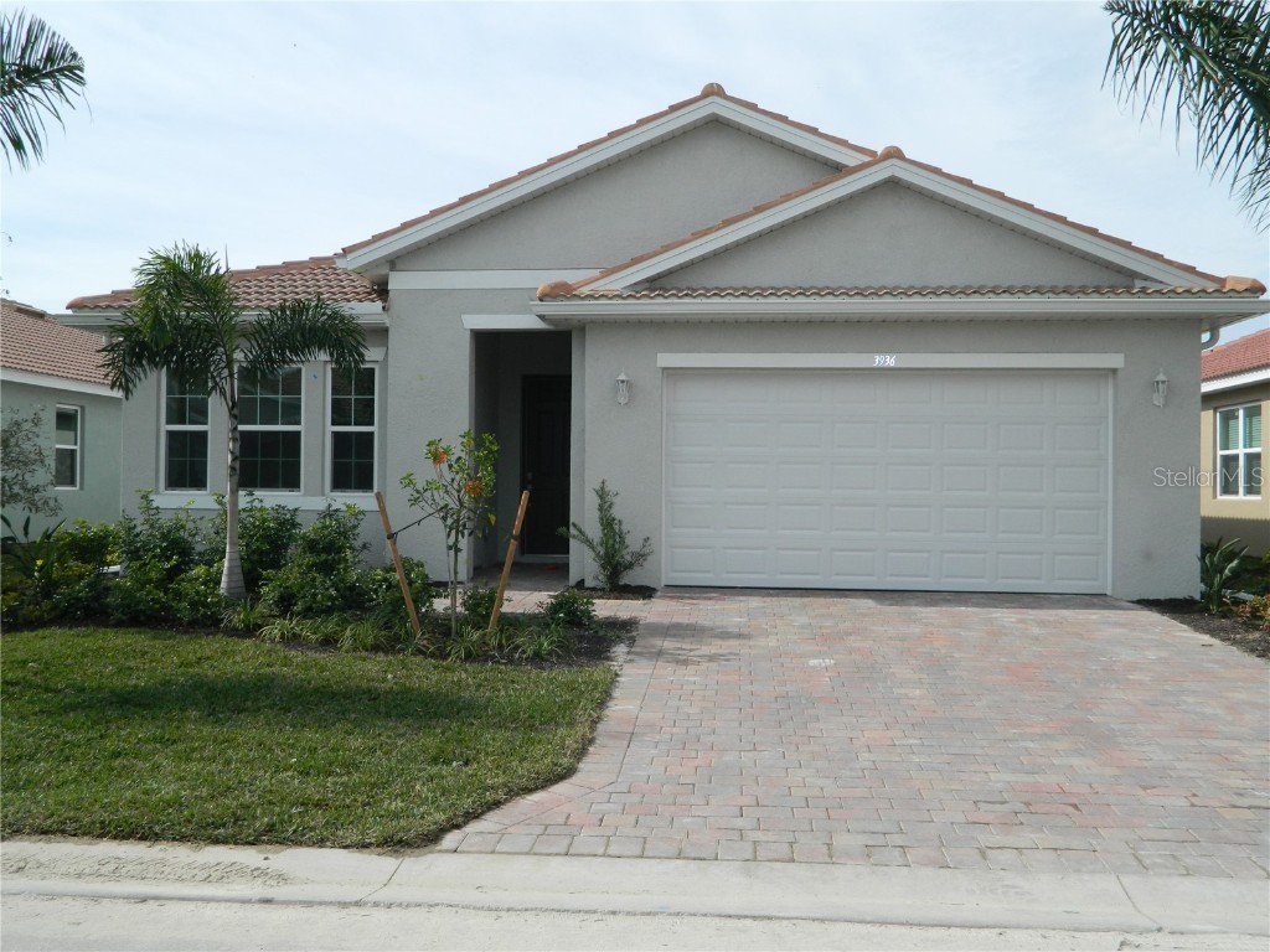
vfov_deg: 45.4
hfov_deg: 58.4
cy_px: 476
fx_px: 1137
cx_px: 635
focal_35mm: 31
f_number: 9.1
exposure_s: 1/200
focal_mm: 5.6
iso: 110
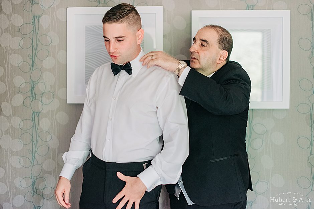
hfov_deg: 39.6
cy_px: 104
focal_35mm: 50
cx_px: 157
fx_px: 436
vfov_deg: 27.0
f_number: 2
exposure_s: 1/500
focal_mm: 50
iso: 640
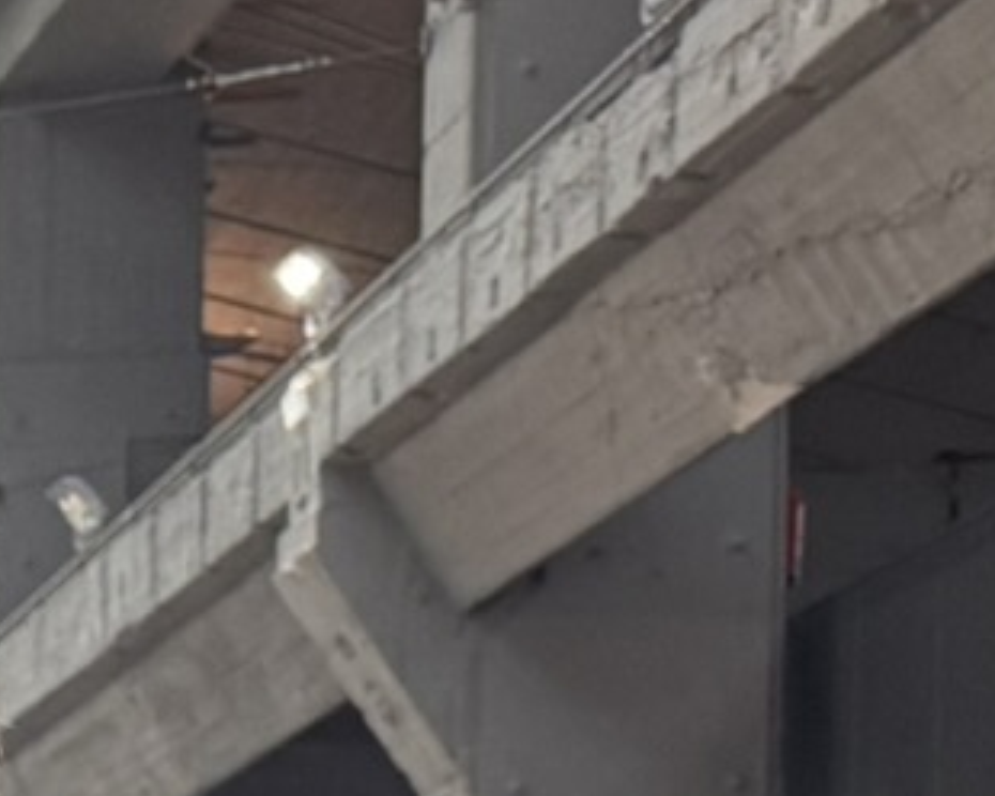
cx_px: -1842
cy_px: 1923
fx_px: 4564
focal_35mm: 155
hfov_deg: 9.9
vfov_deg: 9.0
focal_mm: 6.76
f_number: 1.78
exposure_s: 1/100
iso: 200
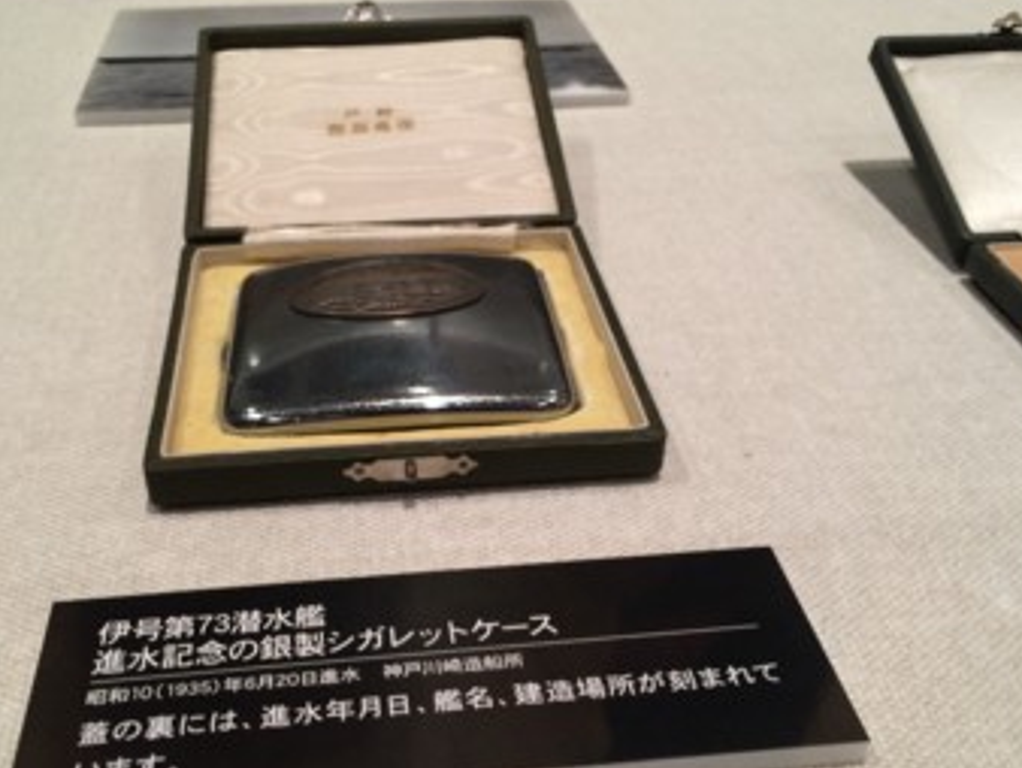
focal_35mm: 40
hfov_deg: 46.7
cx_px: 481
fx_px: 1182
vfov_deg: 35.9
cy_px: 466
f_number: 2.2
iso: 100
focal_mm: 4.12
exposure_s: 1/30
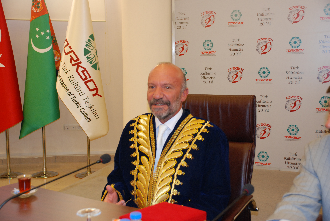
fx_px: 482
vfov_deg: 25.8
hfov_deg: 37.8
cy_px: 110
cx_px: 165
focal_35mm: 52
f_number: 4.5
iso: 800
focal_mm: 35
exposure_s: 1/60
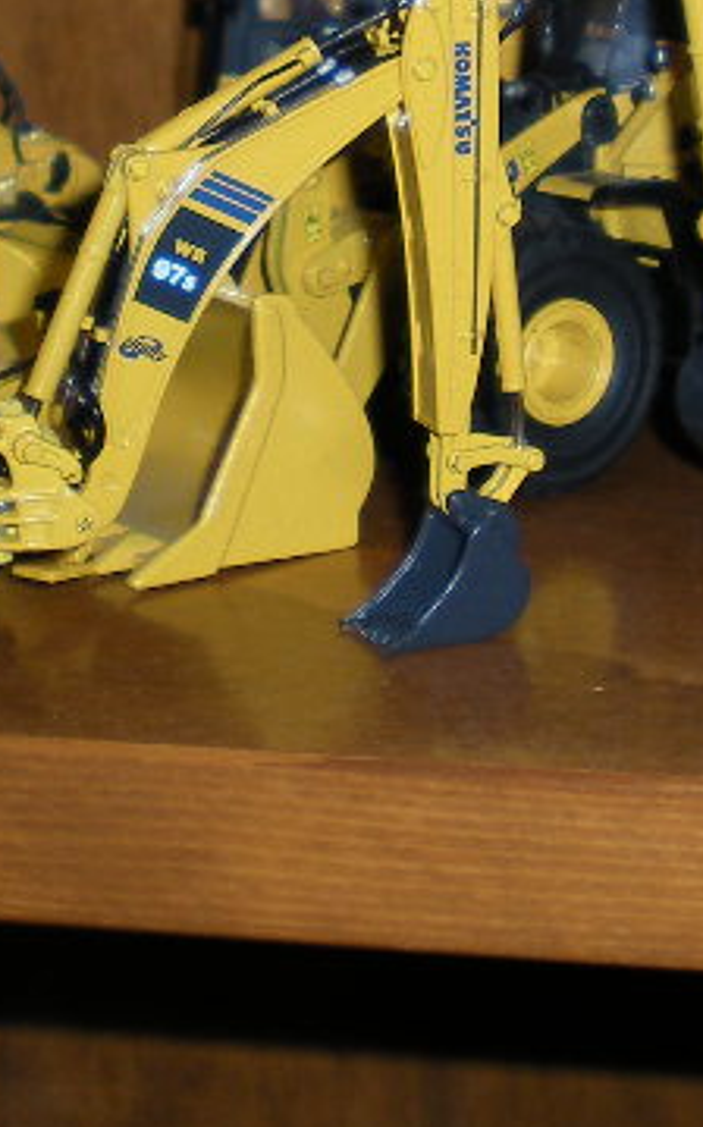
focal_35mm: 115
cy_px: 41
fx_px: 3530
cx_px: 581
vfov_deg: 17.8
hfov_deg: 11.3
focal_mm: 6.3
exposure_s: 1/60
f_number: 3.1
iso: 64
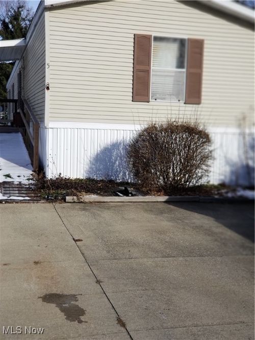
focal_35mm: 52
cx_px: 128
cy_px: 170
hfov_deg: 28.0
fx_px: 511
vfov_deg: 36.8
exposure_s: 1/840
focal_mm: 6
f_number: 2.4
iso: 25
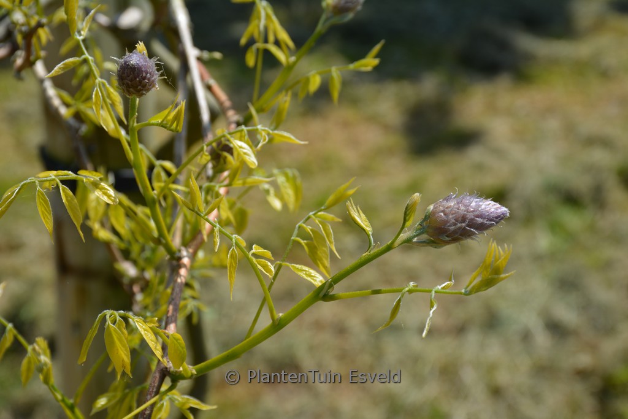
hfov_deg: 26.0
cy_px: 210
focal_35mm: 78
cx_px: 314
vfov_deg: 17.5
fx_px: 1361
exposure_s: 1/250
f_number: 8
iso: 110
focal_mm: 52
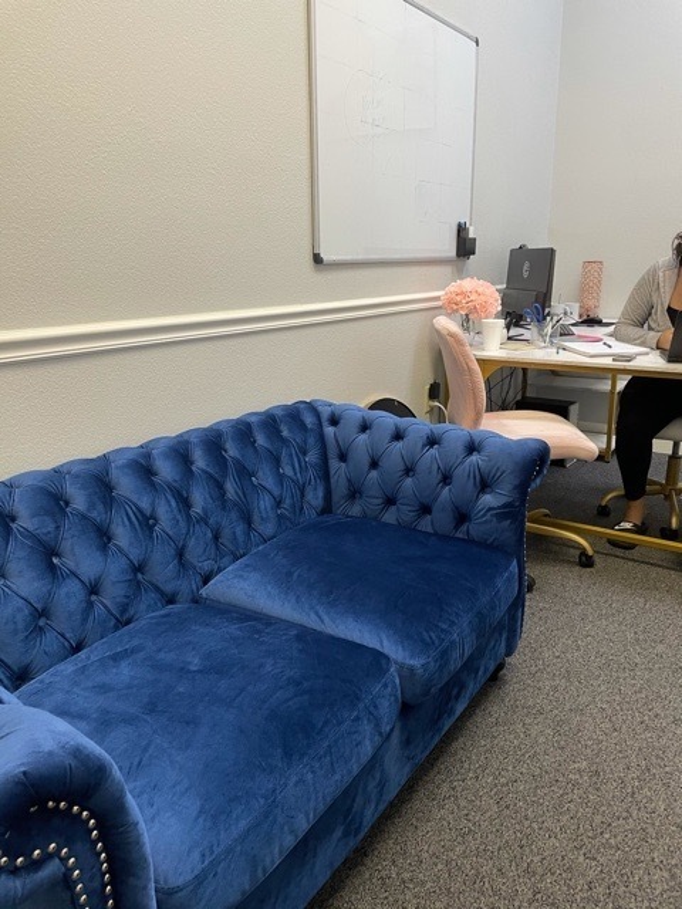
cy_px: 454
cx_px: 341
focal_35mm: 26
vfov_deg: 67.3
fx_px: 683
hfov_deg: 53.1
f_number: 1.6
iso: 160
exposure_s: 1/60
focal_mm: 4.2
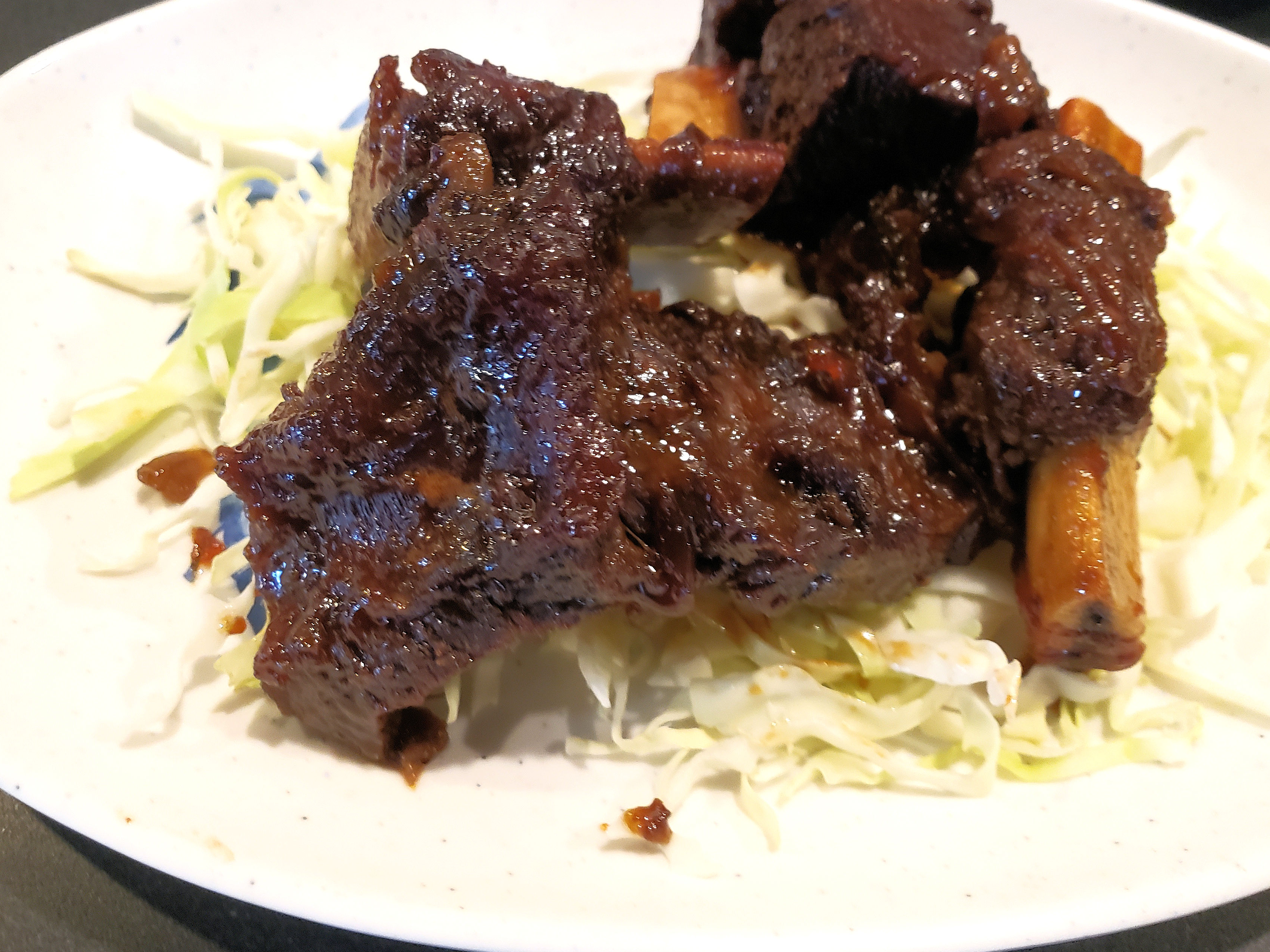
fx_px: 1137
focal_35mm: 31
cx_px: 624
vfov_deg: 45.3
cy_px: 394
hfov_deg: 58.4
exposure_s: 1/20
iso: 250
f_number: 1.5
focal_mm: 4.3
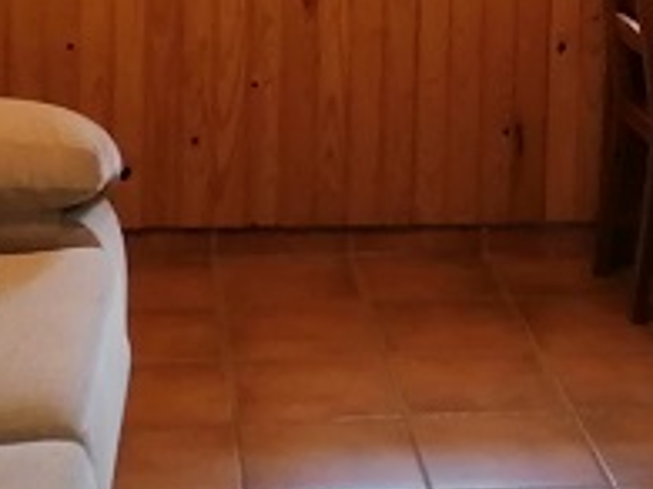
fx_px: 2093
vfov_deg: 12.7
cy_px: -231
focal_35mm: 111
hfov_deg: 17.7
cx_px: 412
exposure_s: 1/100
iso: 200
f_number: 1.8
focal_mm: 4.75
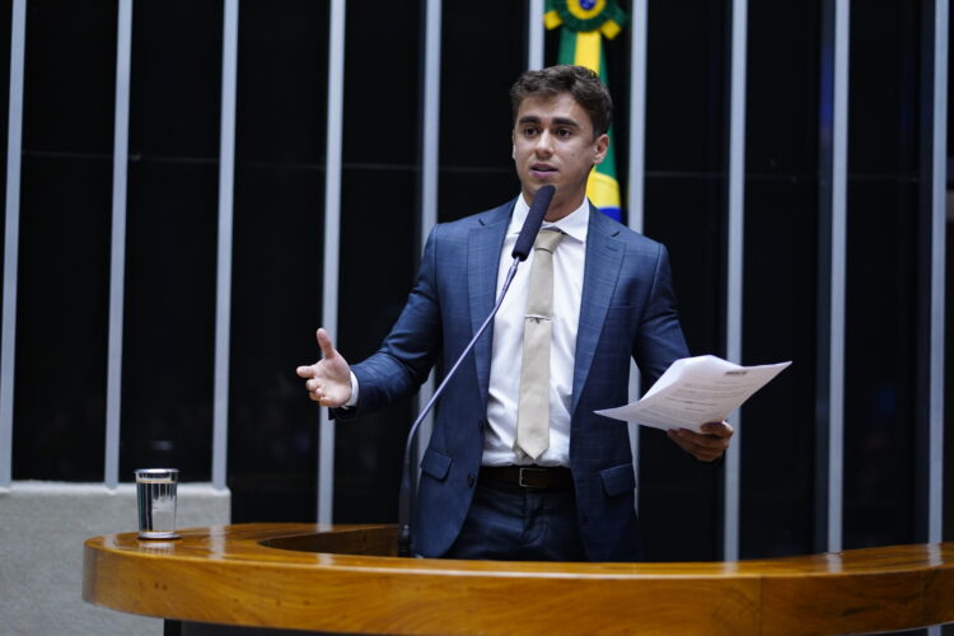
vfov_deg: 16.1
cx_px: 477
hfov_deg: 23.9
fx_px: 2252
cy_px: 318
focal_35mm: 85
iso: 2500
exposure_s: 1/320
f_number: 1.8
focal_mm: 85
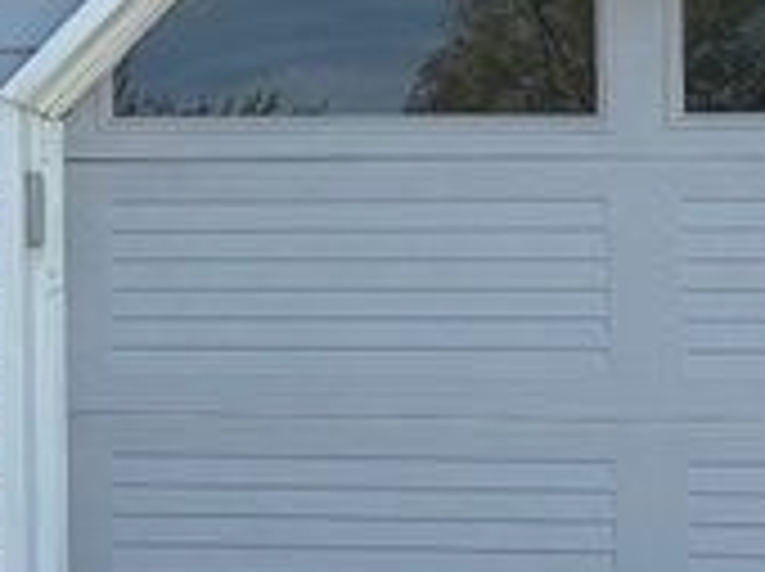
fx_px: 3465
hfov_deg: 12.4
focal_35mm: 157
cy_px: -14
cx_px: -104
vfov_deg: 9.4
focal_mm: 5.96
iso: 50
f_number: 1.6
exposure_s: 1/1263
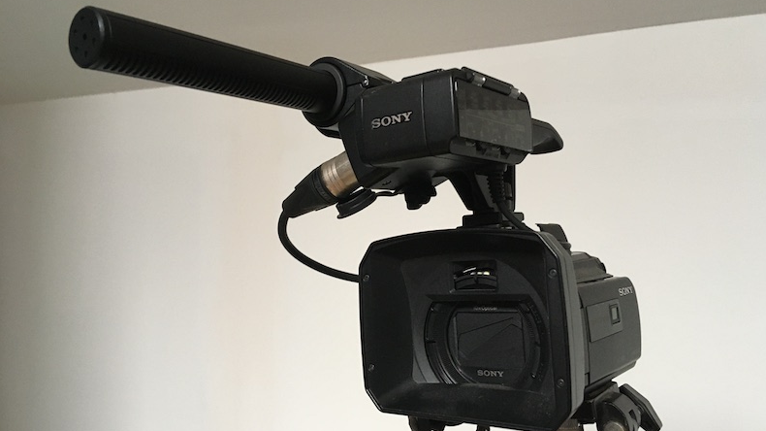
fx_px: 650
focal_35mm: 32
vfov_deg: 36.6
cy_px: 230
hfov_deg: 61.0
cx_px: 387
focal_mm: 4.15
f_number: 2.2
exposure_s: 1/33
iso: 160
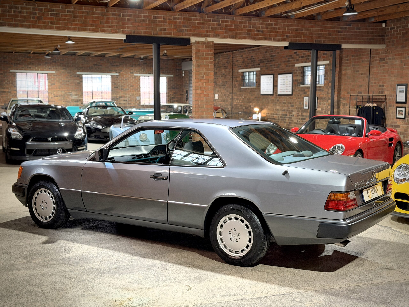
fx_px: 567
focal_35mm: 48
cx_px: 204
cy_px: 154
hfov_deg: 39.7
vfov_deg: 30.3
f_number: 1.78
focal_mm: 6.76
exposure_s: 1/33
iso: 320
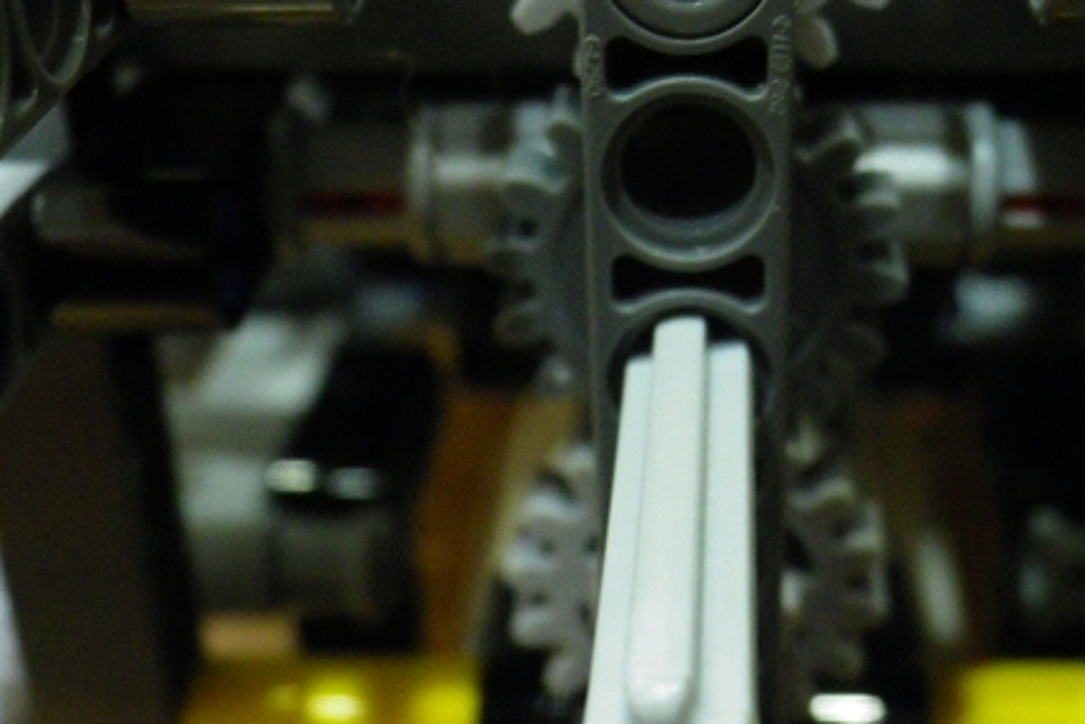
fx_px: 1899
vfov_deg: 21.6
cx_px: 649
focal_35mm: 63
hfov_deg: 31.8
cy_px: 401
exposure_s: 1/4
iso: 400
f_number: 3.9
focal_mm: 7.3
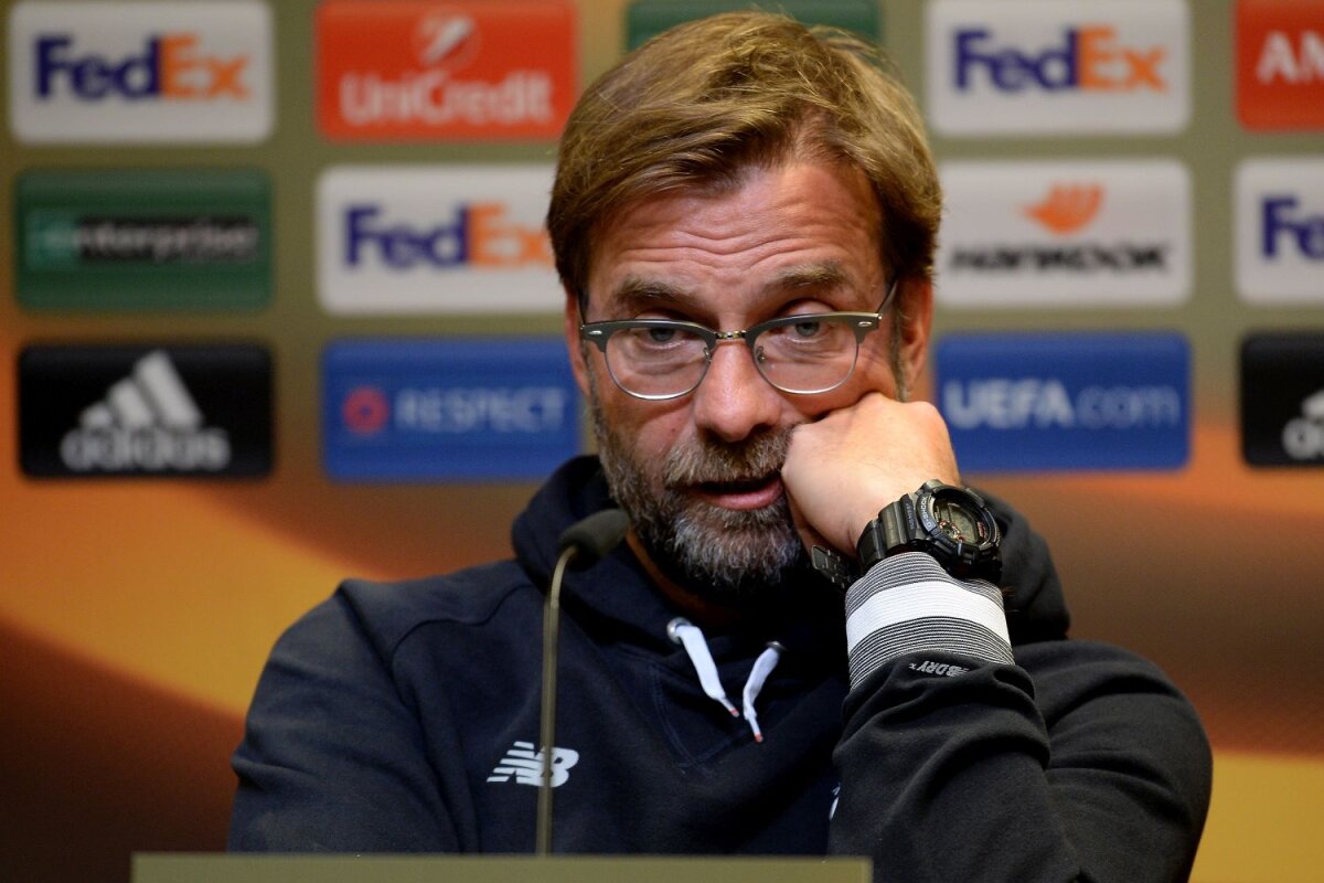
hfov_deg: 3.4
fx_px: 22065
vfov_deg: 2.3
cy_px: 442
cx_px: 662
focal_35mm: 600
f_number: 4
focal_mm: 600
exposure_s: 1/160
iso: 2000
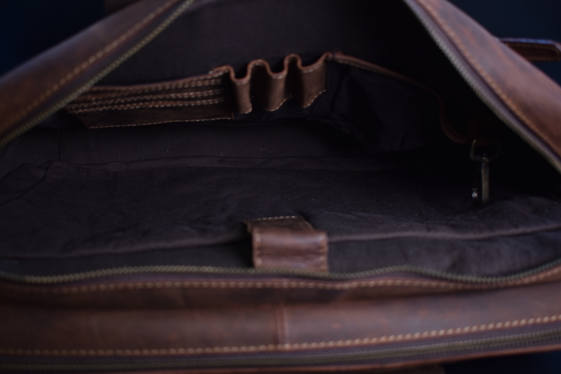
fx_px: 678
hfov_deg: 45.0
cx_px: 280
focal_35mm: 44
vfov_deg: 30.8
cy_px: 187
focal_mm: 29
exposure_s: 1/13
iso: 100
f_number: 4.5
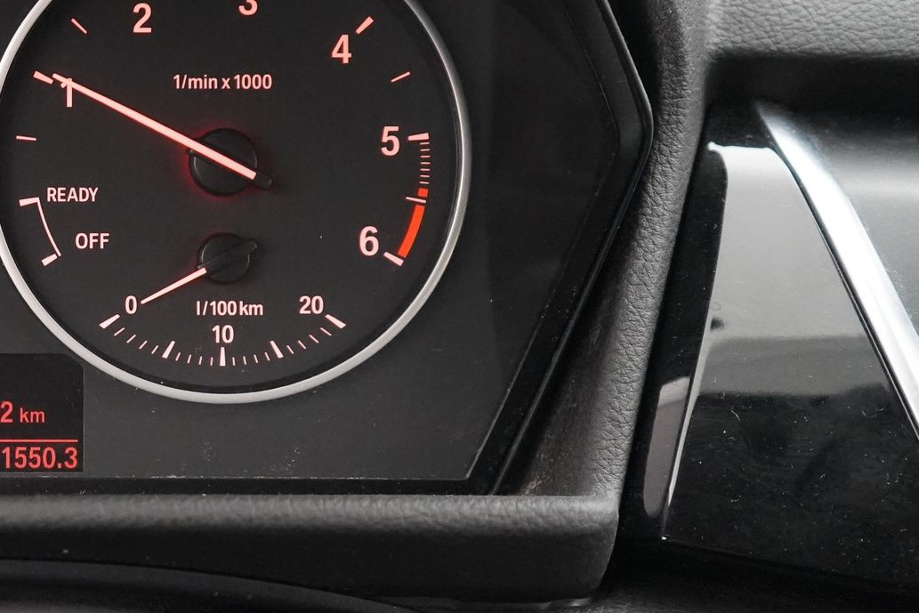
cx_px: -70
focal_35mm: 75
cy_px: 268
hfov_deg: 25.2
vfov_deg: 18.2
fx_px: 1915
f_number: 3.5
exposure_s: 1/60
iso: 10000
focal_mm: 31
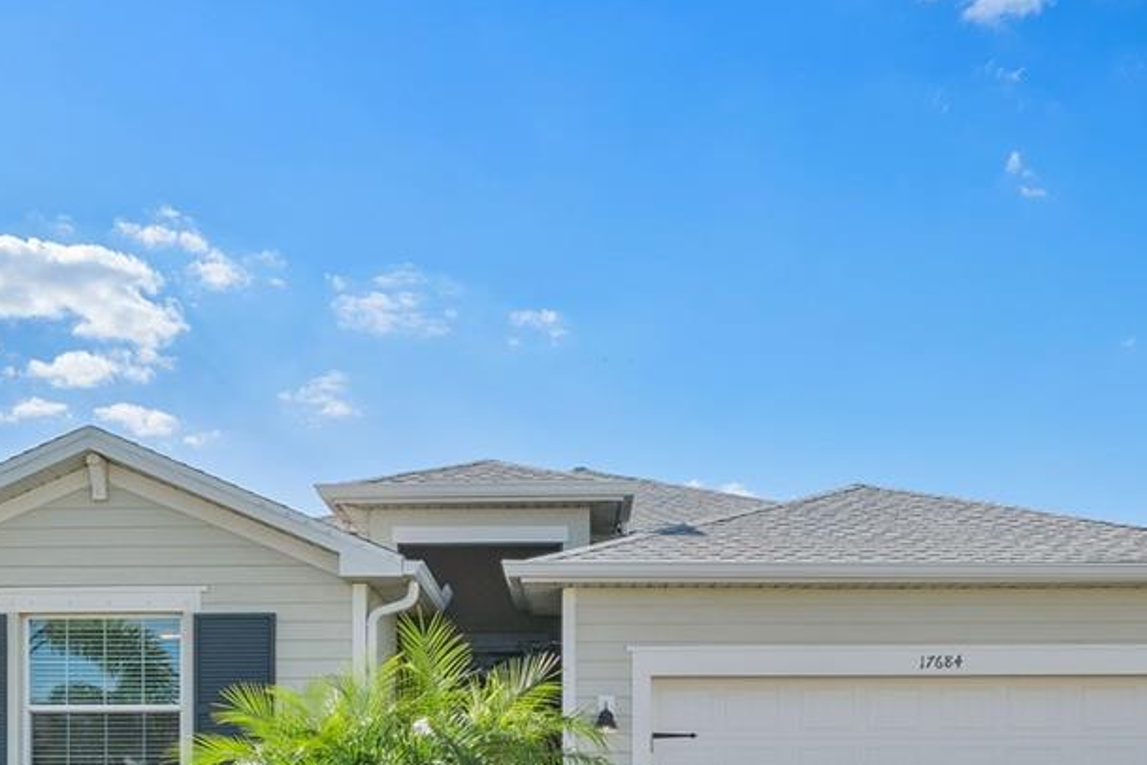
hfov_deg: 46.4
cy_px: 786
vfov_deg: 29.5
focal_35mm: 42
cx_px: 563
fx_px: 1338
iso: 500
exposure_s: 1/4000
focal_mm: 16
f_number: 6.7
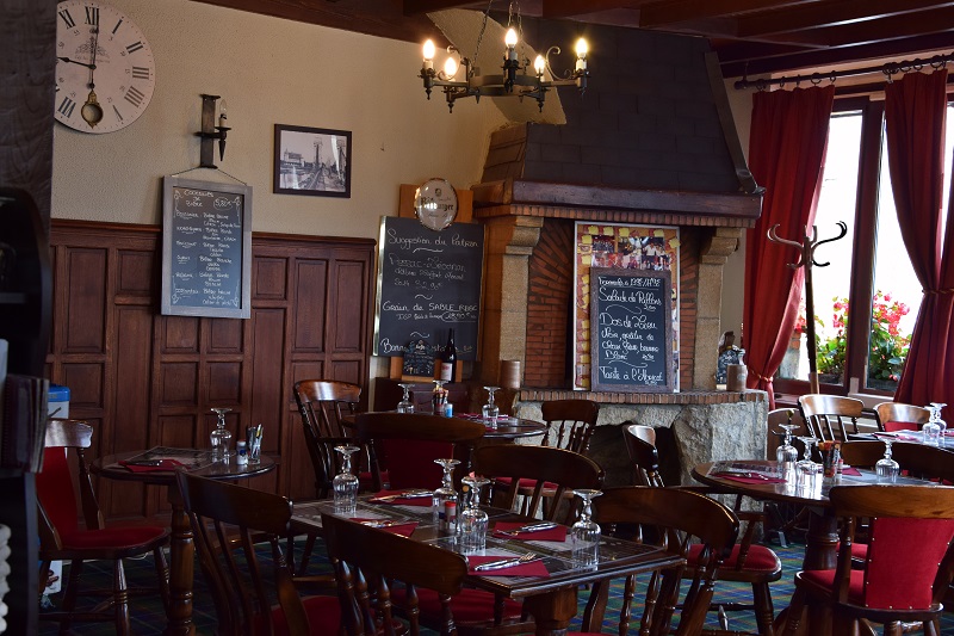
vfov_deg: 26.5
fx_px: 1351
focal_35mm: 51
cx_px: 477
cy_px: 318
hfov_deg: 38.9
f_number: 6.3
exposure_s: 1/20
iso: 400
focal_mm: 34
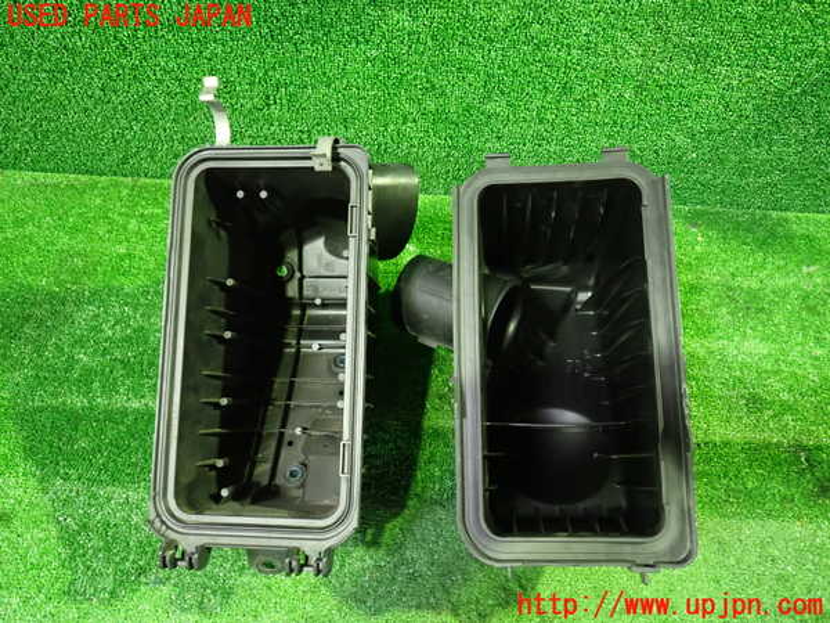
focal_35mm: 28
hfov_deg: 63.4
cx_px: 415
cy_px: 312
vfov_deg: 49.7
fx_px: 671
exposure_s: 1/20
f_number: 2.2
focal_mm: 5.05
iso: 800
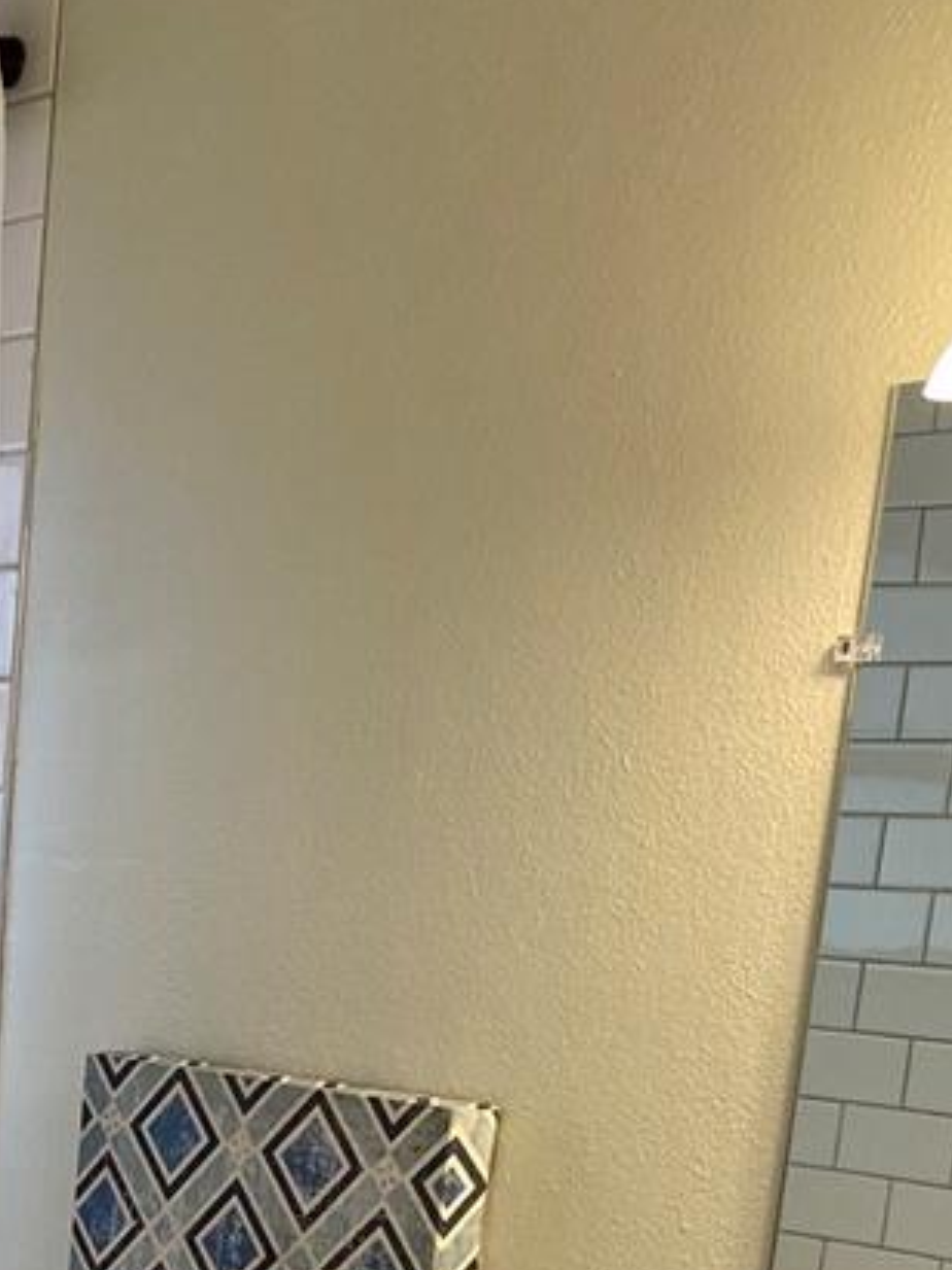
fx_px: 2788
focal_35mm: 76
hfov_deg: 17.8
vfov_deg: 23.2
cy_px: 1588
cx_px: -371
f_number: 1.8
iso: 80
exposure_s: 1/120
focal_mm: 4.25
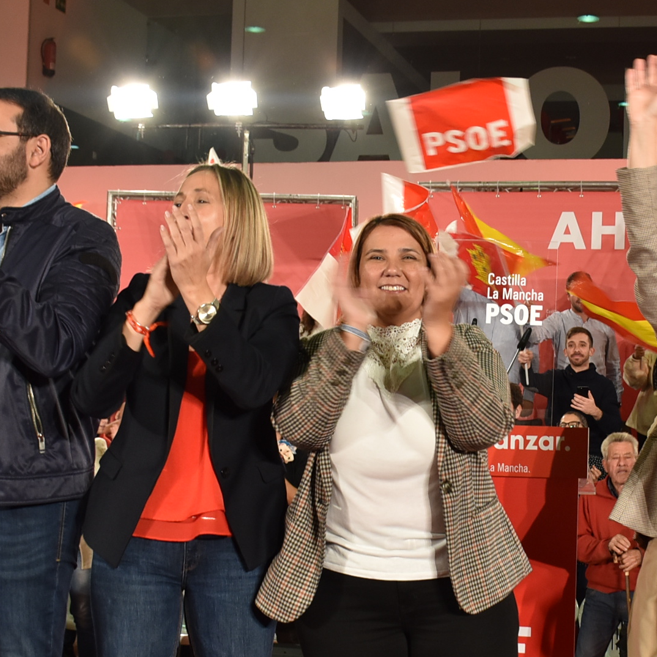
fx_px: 1374
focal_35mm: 64
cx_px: 482
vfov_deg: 26.8
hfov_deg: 26.6
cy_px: 404
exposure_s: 1/100
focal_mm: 18
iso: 400
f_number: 5
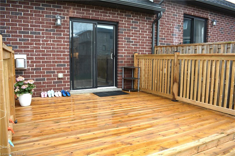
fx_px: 176
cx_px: 118
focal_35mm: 27
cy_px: 78
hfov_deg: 67.4
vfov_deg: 47.9
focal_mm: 18
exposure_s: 1/125
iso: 200
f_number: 5.6
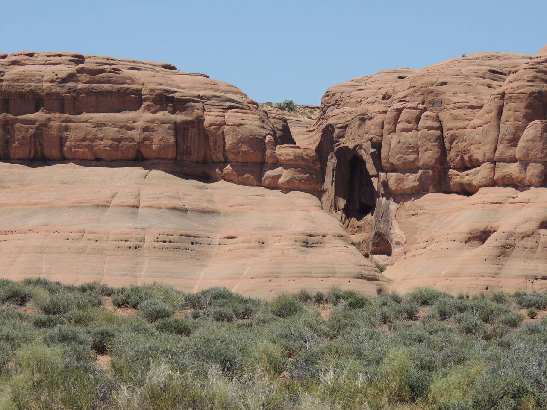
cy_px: 205
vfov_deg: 10.2
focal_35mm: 145
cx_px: 274
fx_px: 2291
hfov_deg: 13.6
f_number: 4.4
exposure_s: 1/800
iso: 100
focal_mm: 25.8
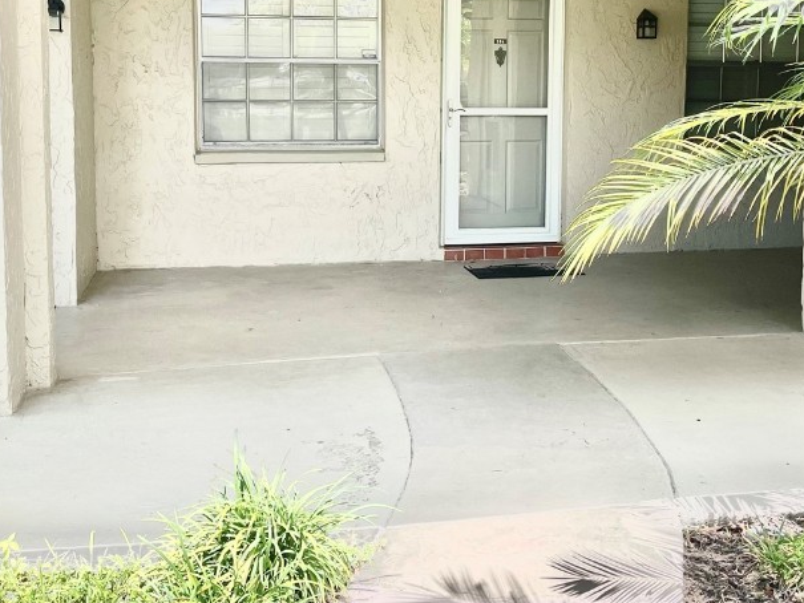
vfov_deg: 32.5
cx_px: 439
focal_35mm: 44
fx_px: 1022
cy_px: 182
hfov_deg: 42.9
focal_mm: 4.2
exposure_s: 1/842
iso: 32
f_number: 1.6
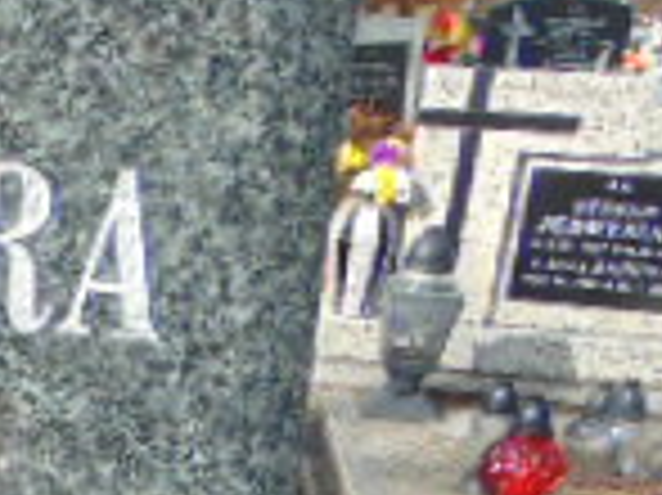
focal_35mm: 109
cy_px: 652
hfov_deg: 15.6
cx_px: -513
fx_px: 2083
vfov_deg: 13.1
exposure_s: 1/500
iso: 80
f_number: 3
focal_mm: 4.5
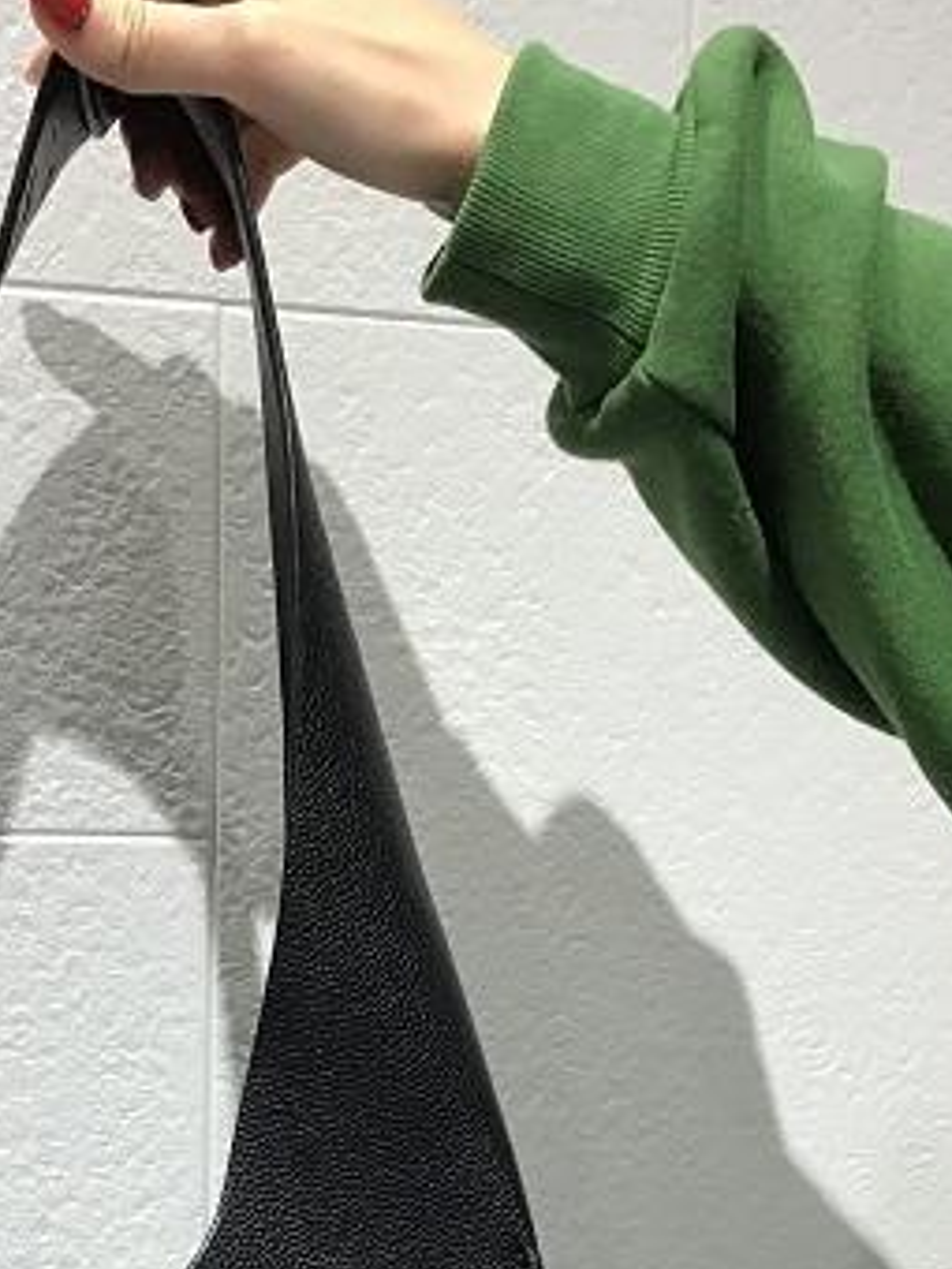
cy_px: 1403
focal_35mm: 73
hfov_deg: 20.0
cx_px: 265
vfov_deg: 24.8
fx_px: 2677
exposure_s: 1/40
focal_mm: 3.3
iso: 32
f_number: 2.4
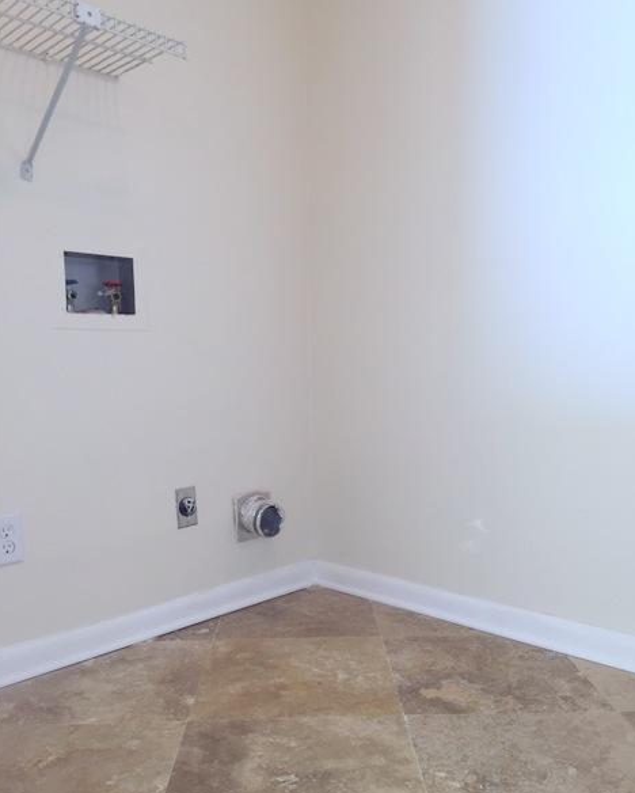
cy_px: 410
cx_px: 318
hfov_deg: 47.2
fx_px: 727
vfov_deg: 57.1
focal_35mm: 31
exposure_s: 1/30
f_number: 2.2
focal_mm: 4.15
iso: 64
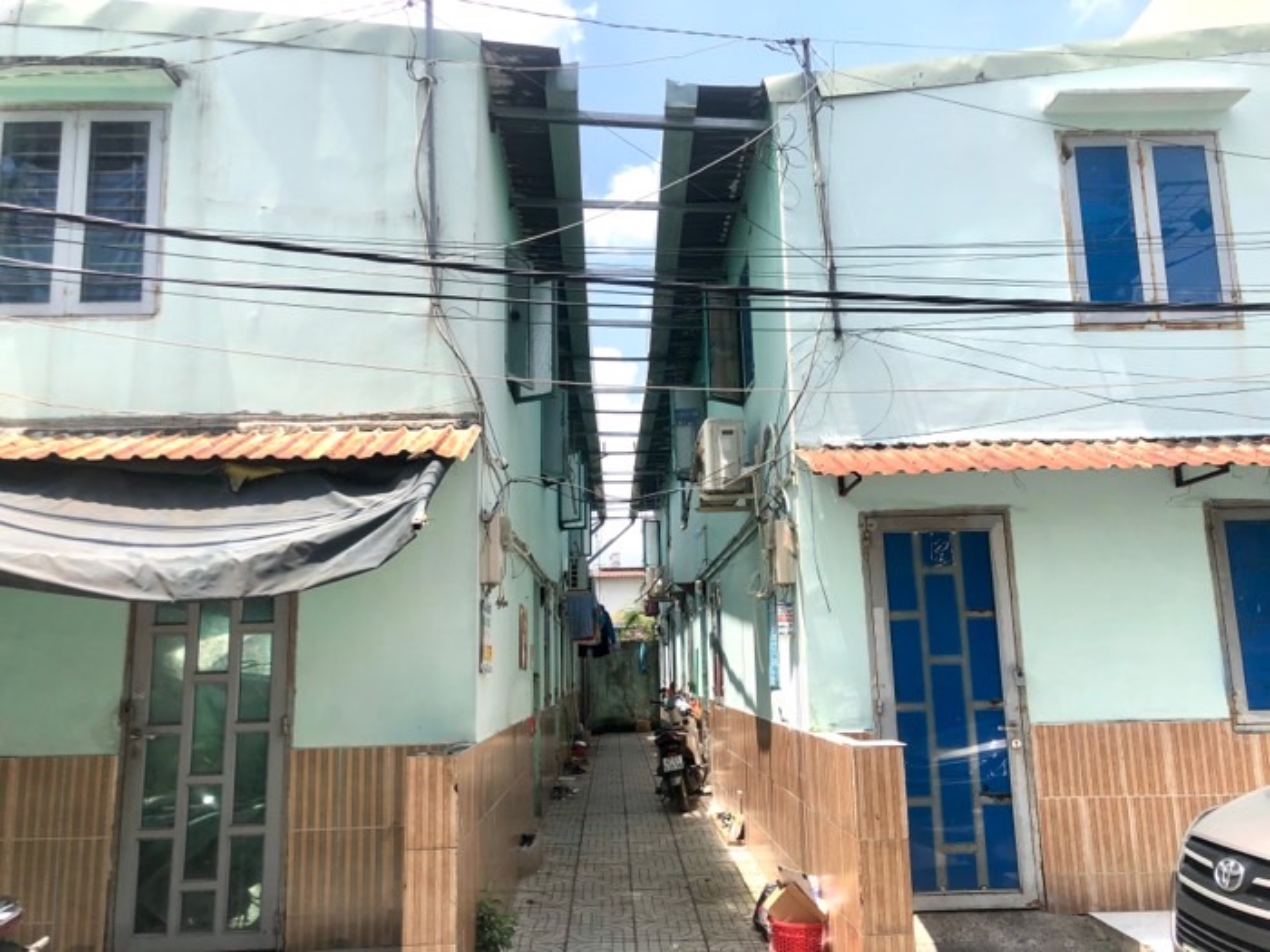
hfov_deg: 63.4
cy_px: 476
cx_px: 635
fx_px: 1027
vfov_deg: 49.7
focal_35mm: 28
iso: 20
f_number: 1.8
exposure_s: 1/1412
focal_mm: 4
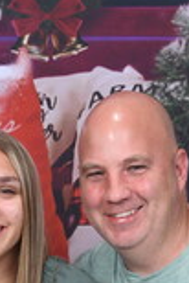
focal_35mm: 239
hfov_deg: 5.8
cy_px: 432
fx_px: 1878
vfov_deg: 8.4
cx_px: 44
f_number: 6.3
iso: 640
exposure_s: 1/125
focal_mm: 32
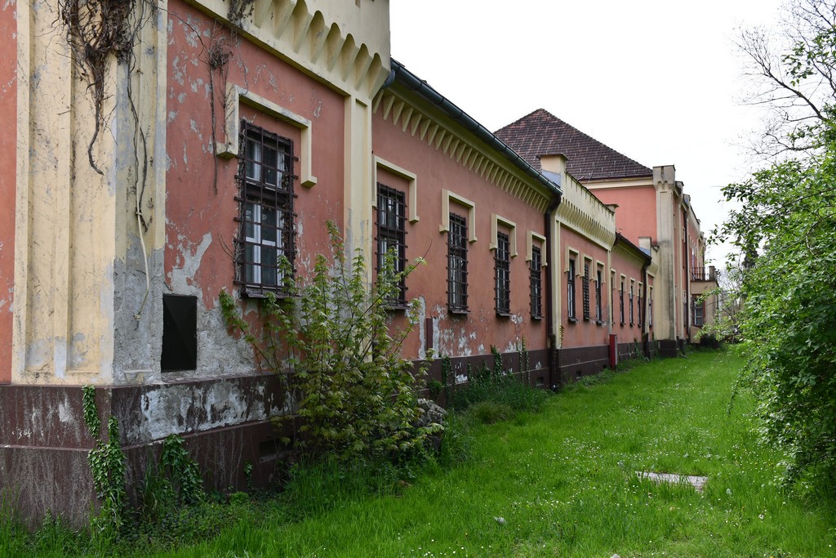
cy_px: 279
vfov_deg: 36.9
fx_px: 836
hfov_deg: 53.1
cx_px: 418
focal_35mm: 36
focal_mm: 24
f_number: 7.1
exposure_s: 1/250
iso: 200
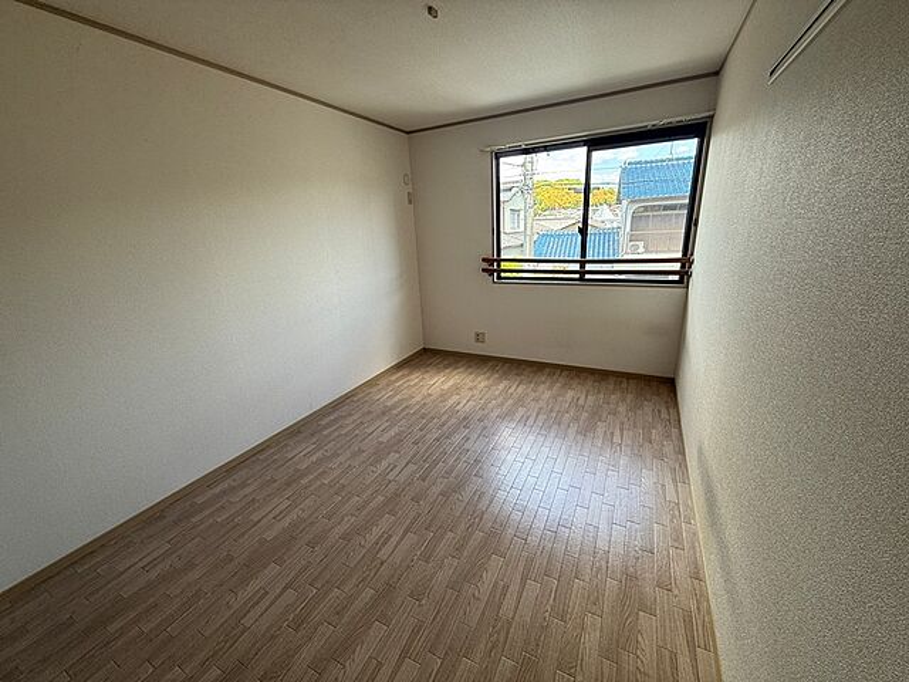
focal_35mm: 14
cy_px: 341
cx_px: 454
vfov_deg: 85.7
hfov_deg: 102.1
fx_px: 368
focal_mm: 2.22
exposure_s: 1/99
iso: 50
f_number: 2.2
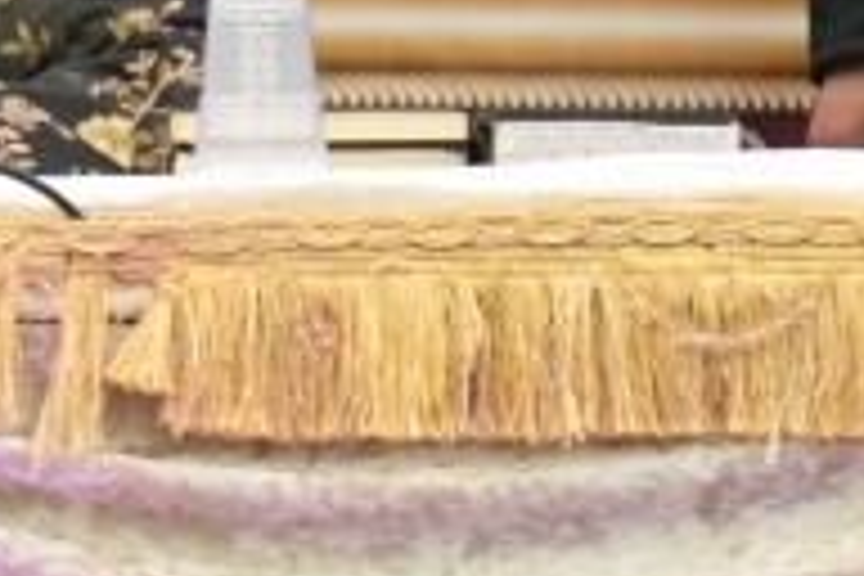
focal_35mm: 960
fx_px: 23038
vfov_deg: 1.4
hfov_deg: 2.1
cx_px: -675
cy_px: -626
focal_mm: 120
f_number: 4
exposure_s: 1/160
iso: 400
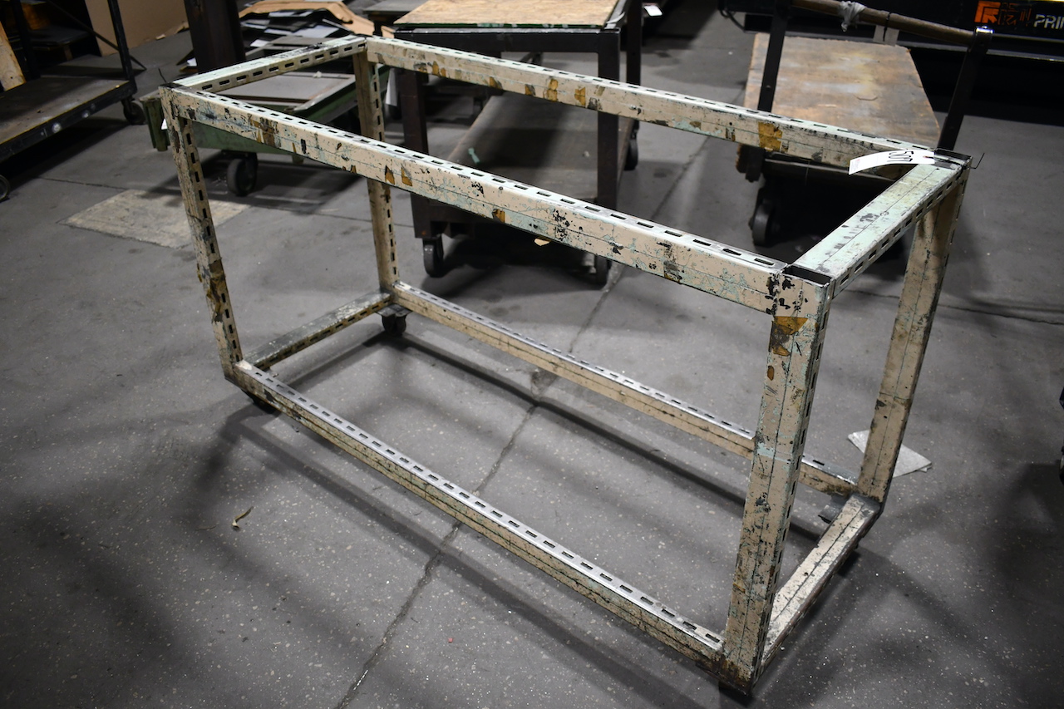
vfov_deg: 43.6
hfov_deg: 61.9
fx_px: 886
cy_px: 354
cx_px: 532
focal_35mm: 30
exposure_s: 1/125
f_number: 3.5
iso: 1250
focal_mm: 20
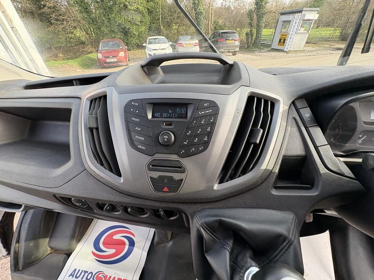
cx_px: 187
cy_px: 140
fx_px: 151
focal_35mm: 14
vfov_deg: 85.7
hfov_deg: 102.1
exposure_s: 1/110
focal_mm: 2.22
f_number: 2.2
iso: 125
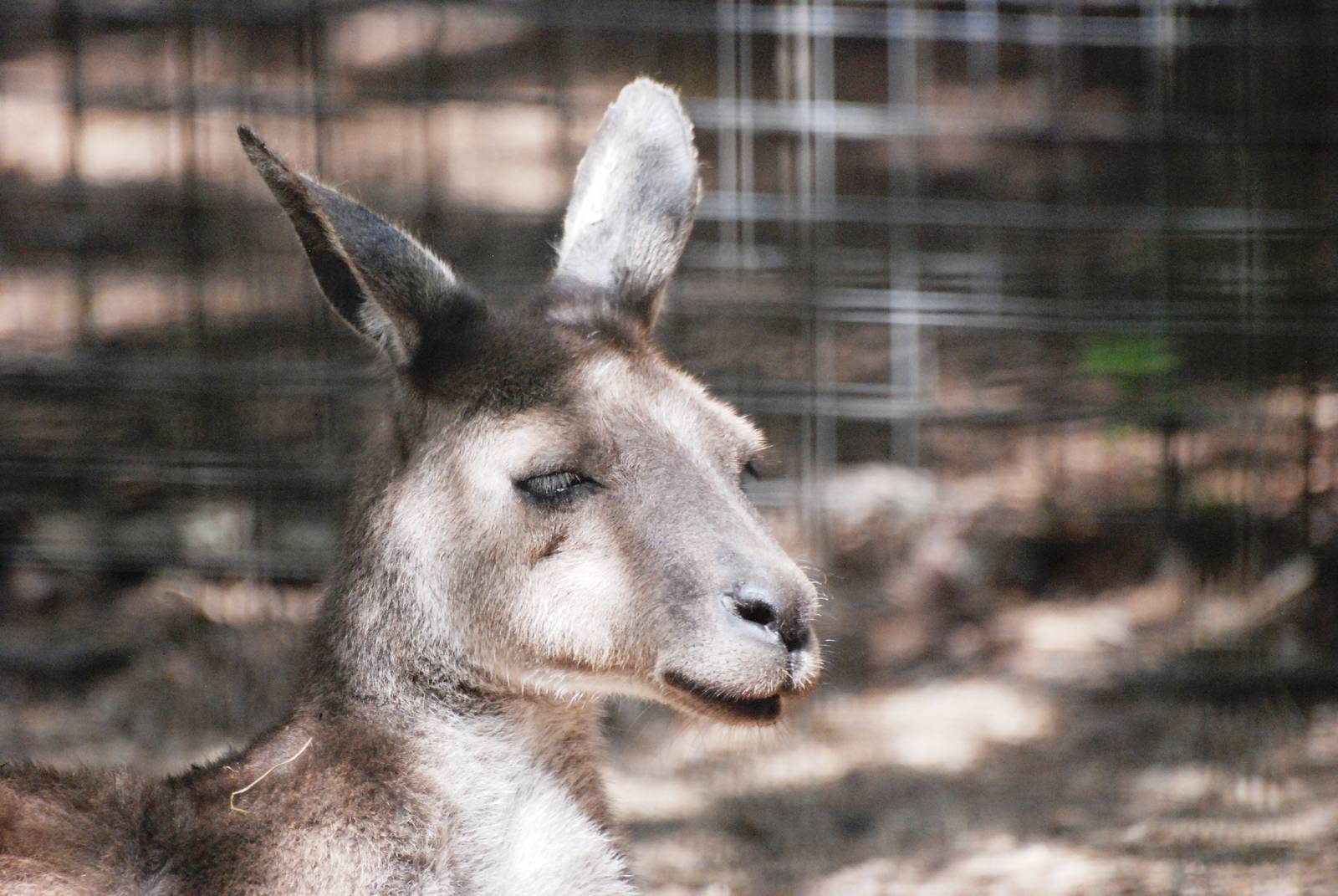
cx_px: 669
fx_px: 16745
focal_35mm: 450
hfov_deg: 4.6
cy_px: 448
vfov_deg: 3.1
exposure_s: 1/640
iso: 1600
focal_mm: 300
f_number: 5.6
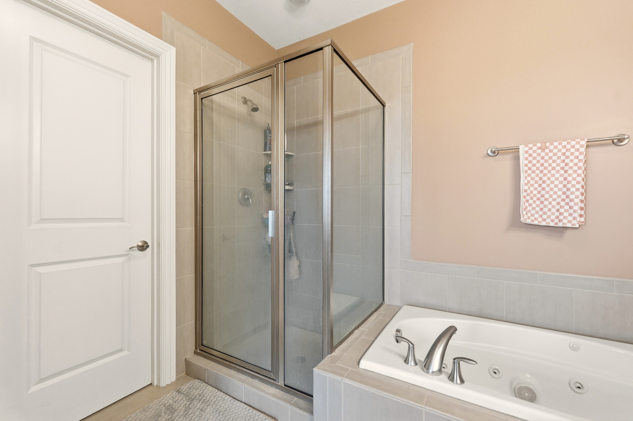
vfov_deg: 77.3
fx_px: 264
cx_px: 316
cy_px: 210
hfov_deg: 100.4
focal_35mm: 15
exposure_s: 1/60
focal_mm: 10
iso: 400
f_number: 9
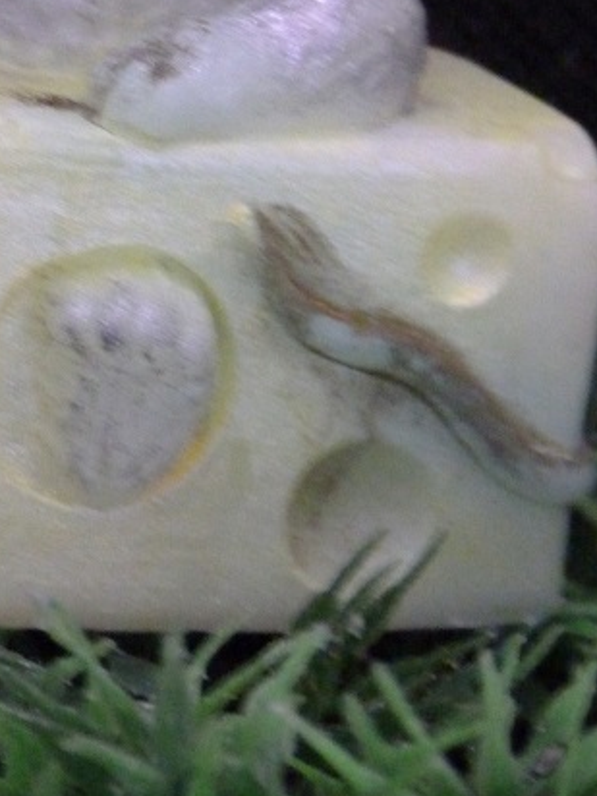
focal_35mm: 233
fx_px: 5358
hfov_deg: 6.4
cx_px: -14
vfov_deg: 8.5
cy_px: 10
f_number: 3.5
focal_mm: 20.1
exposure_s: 1/10
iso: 800
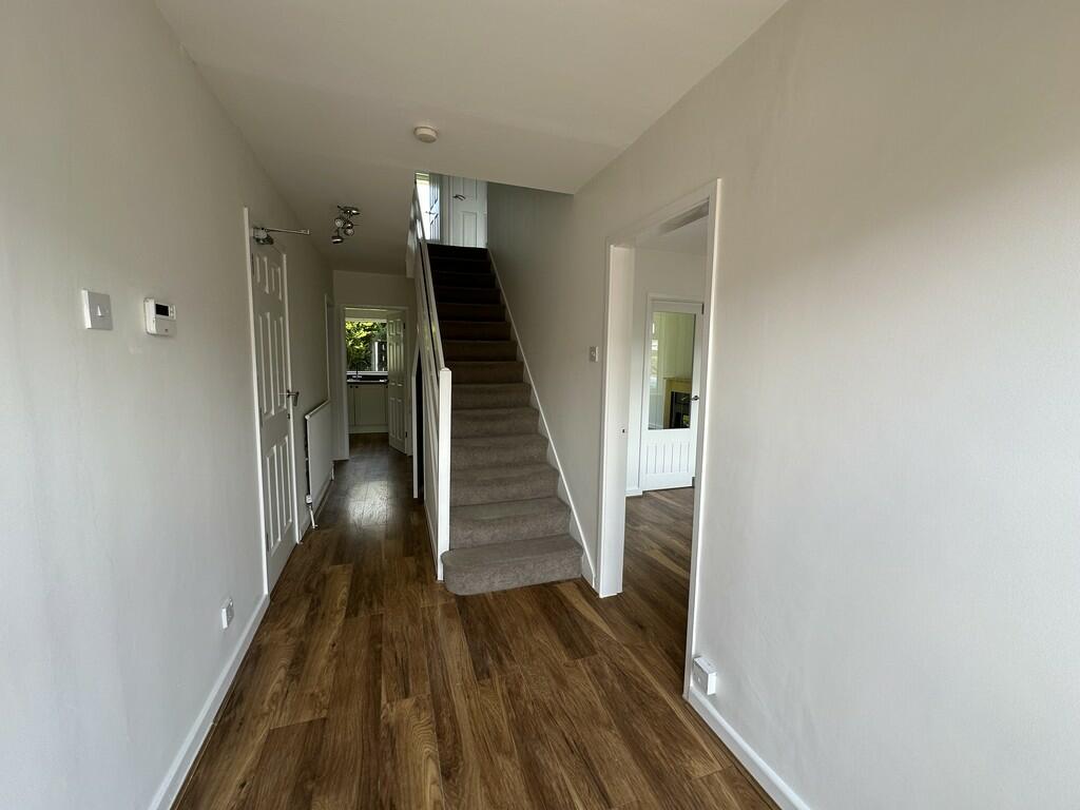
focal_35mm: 14
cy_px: 405
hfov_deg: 102.1
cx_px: 540
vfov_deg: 85.7
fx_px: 437
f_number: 2.2
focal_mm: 2.22
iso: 40
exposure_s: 1/99
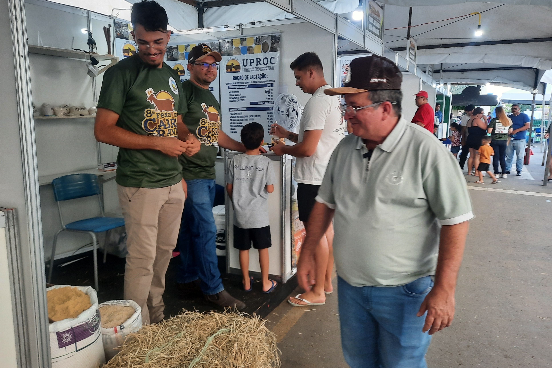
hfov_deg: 67.4
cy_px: 174
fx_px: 414
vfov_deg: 47.9
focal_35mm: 27
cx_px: 268
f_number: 2
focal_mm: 4.6
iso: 125
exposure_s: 1/60
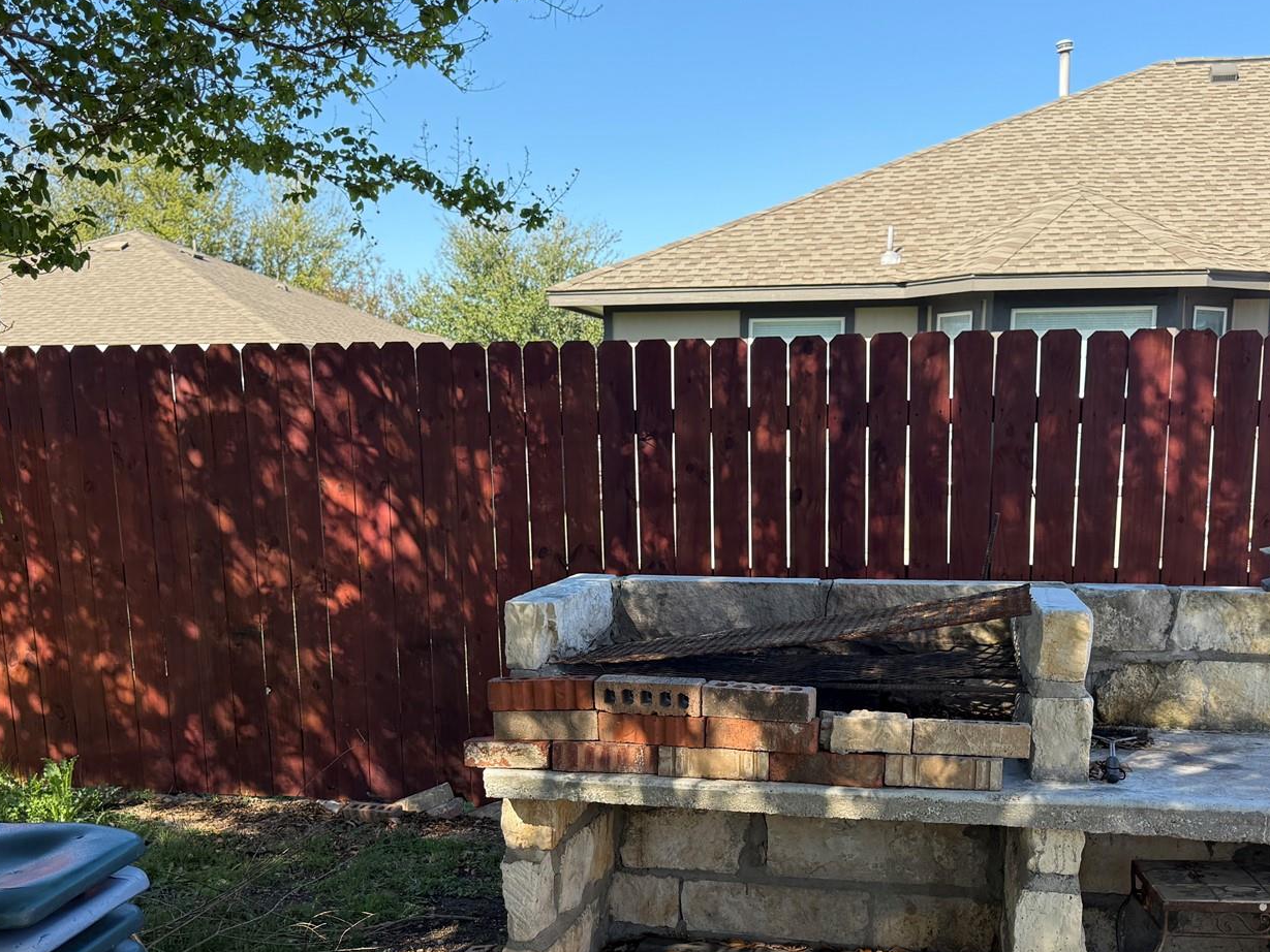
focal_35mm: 40
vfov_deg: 35.1
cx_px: 673
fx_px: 1468
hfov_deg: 46.8
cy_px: 730
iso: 100
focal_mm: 6.76
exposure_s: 1/1230
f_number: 1.78
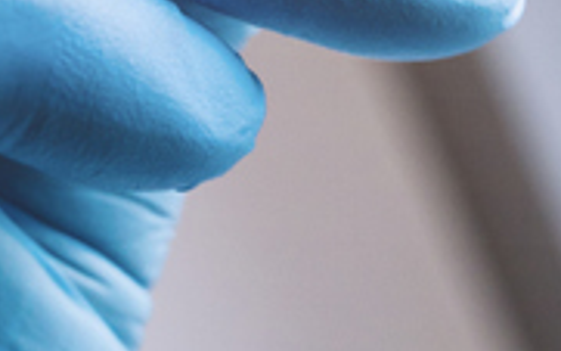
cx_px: 1575
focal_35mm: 198
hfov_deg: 9.0
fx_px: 3026
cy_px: -304
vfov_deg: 6.5
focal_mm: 28
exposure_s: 1/80
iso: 320
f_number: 4.5
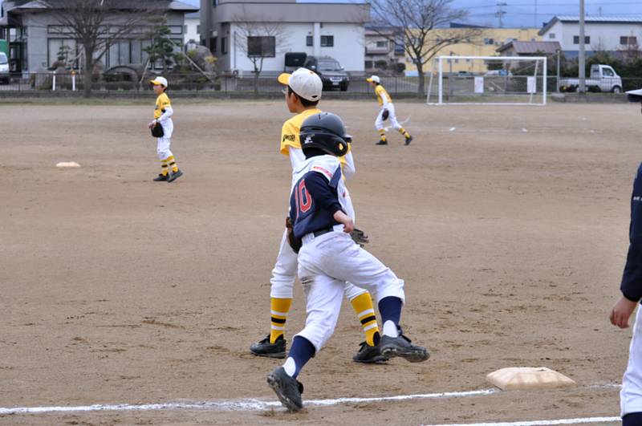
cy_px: 213
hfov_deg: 18.2
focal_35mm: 112
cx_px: 321
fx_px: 2003
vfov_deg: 12.1
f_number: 8
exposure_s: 1/2000
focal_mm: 75
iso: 800
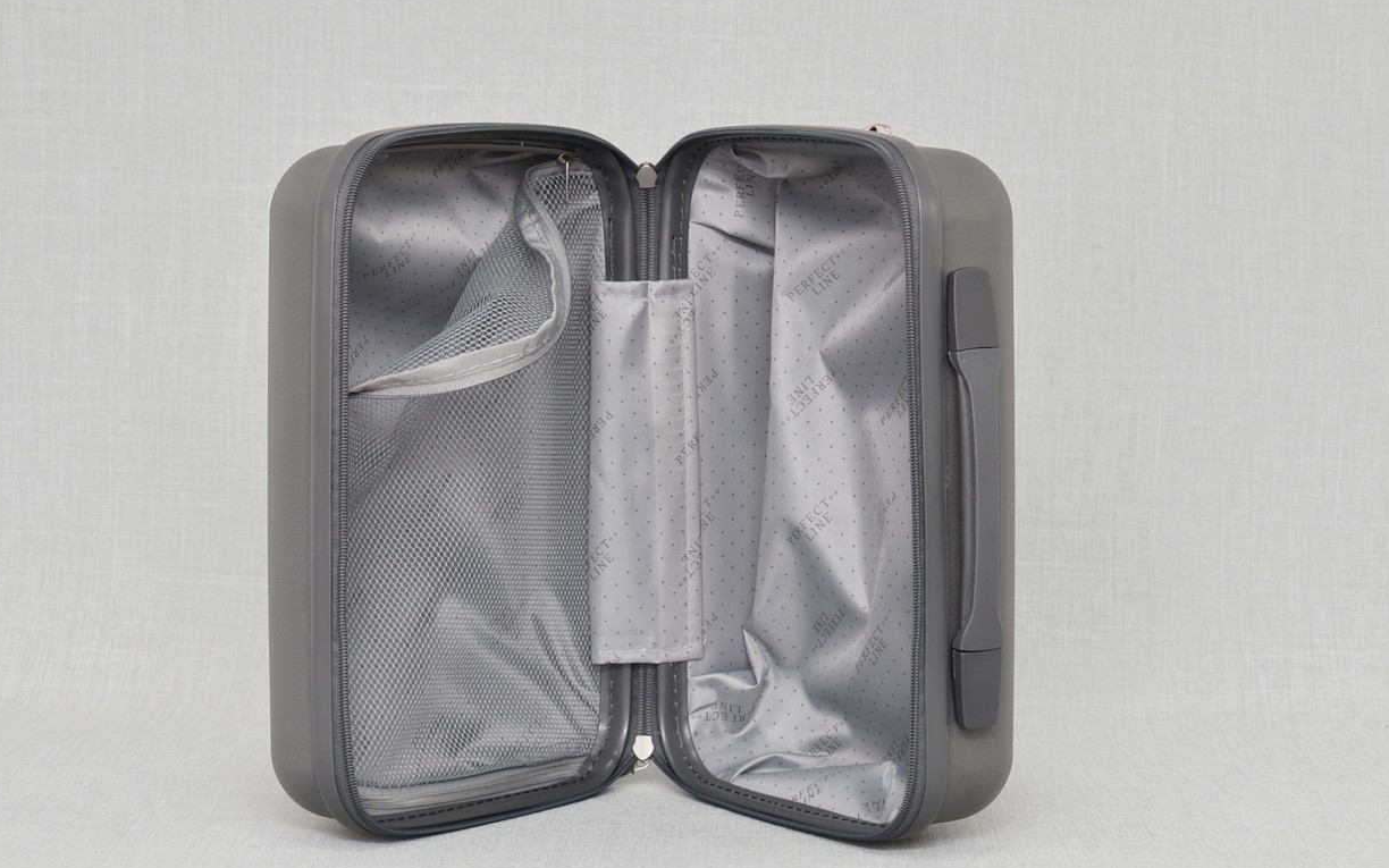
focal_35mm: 80
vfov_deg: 16.3
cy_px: 453
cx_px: 674
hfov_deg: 25.8
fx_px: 3028
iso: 100
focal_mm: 50
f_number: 5.6
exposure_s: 1/60
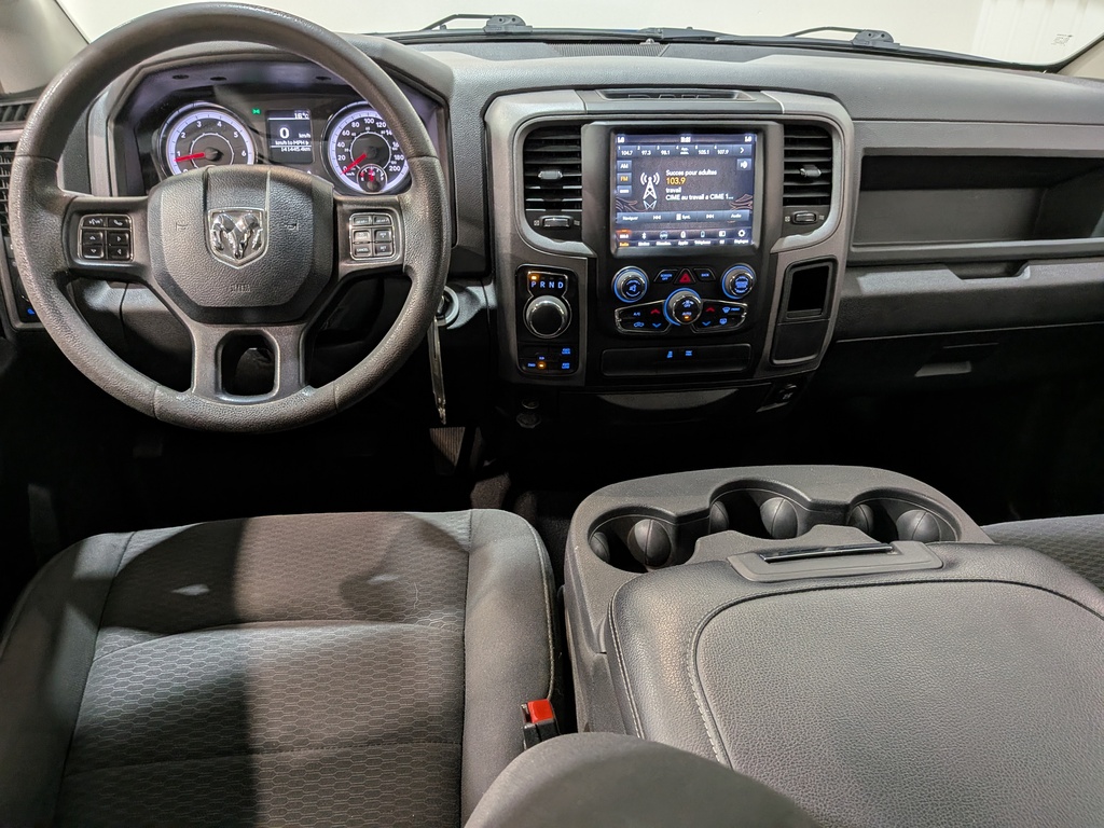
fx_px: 765
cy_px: 414
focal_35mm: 24
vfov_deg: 56.8
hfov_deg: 71.6
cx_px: 552
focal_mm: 4.53
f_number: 1.7
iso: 57
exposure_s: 1/25
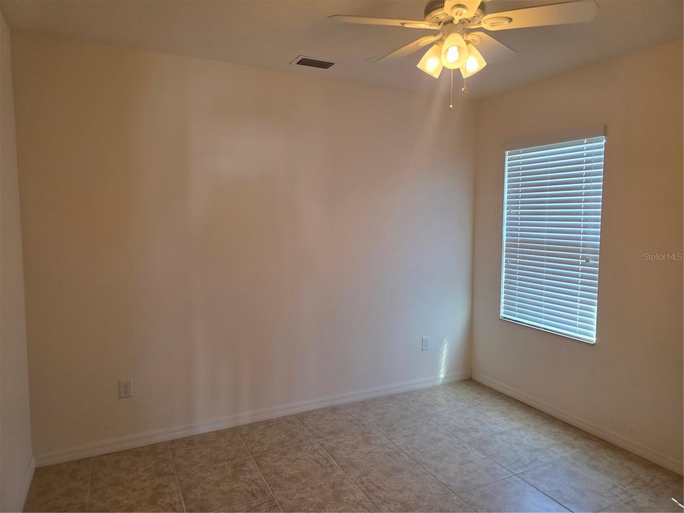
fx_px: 454
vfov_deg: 58.9
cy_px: 256
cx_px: 342
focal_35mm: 23
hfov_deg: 73.9
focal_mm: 6.3
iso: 200
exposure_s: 1/120
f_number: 1.7
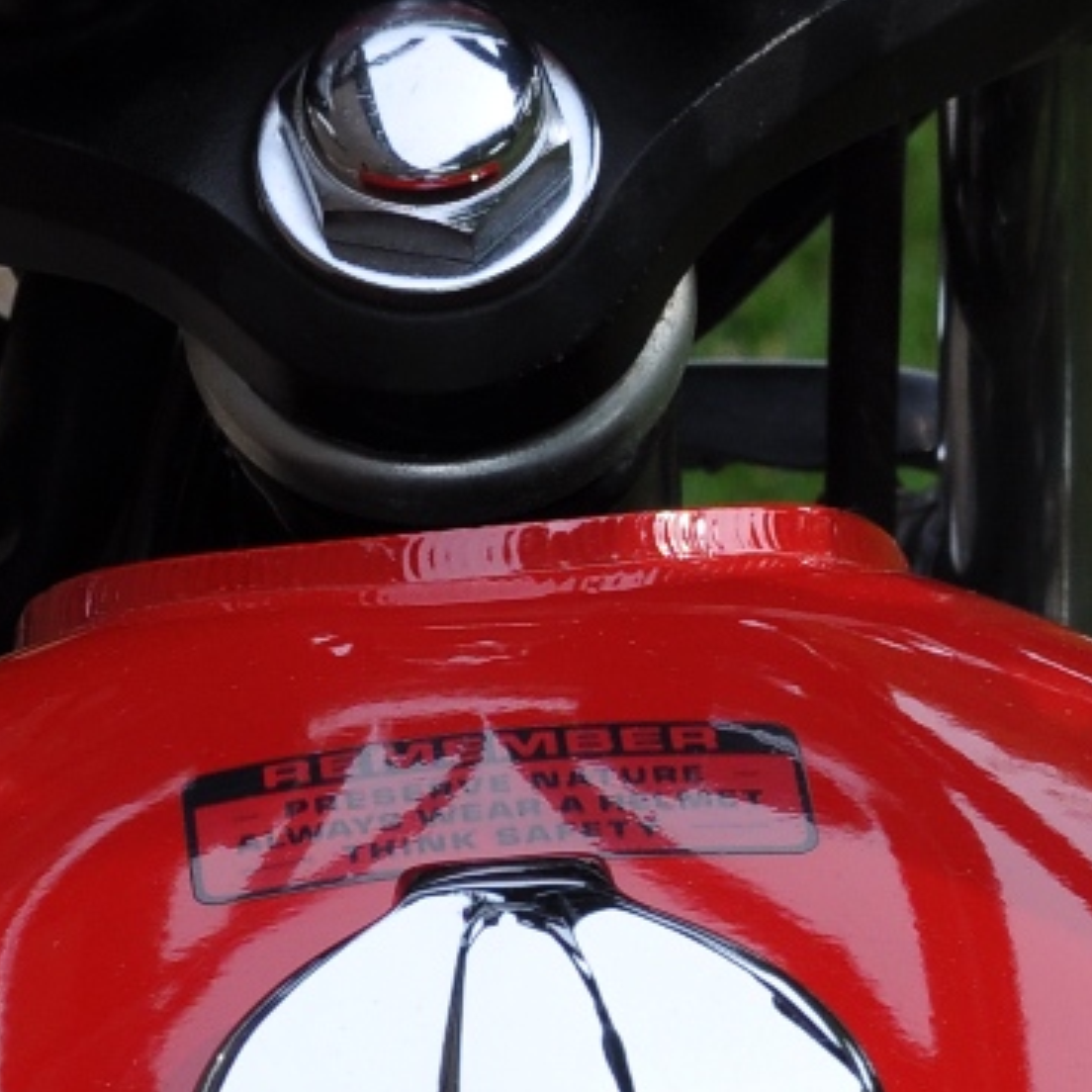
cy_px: 929
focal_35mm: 282
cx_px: 908
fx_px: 10065
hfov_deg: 6.2
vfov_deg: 6.2
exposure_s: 1/250
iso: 200
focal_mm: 38
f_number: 8
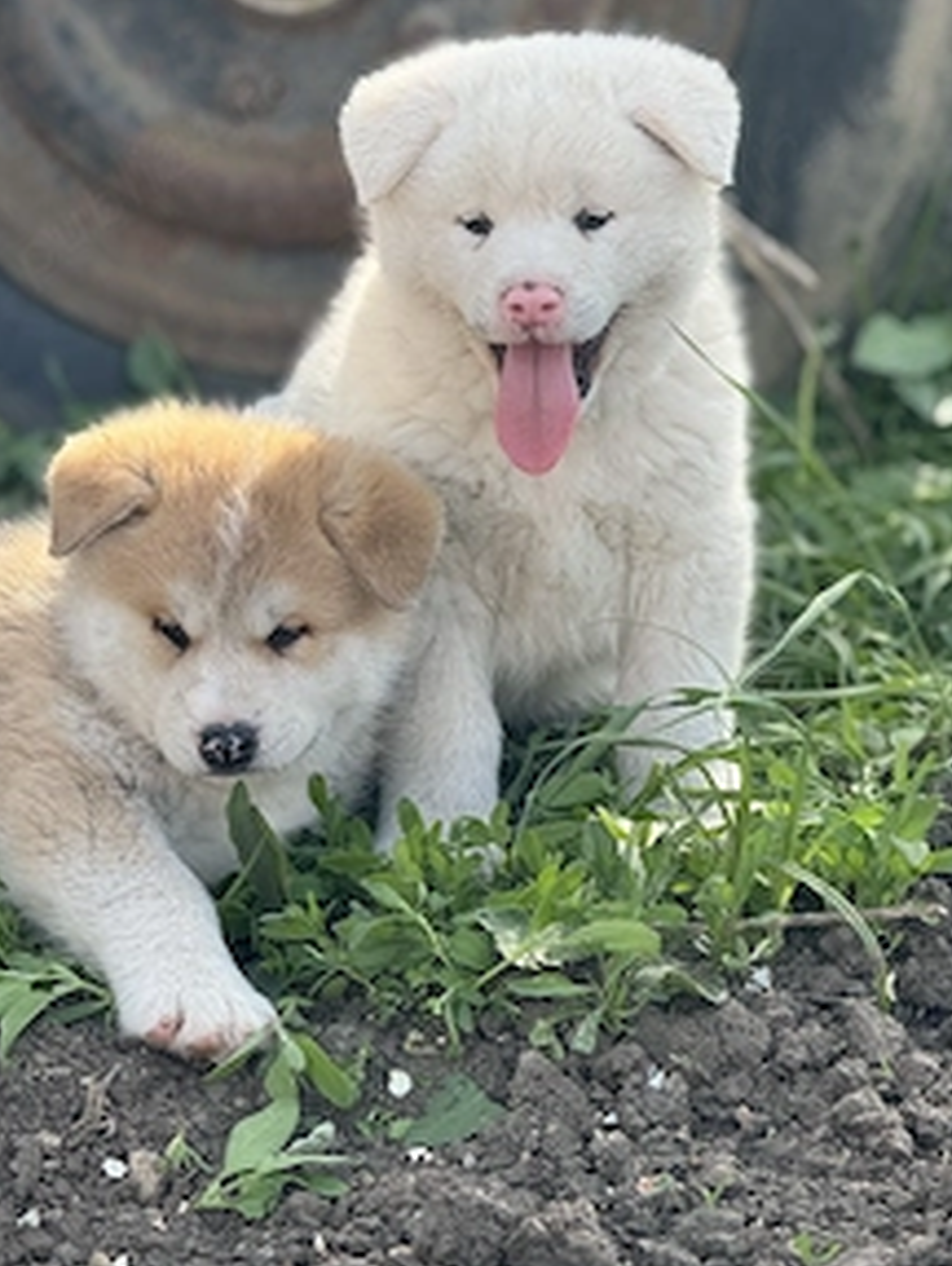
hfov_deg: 8.9
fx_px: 6110
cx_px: 309
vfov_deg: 11.8
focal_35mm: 167
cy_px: 582
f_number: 2.8
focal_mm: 15.66
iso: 50
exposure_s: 1/209
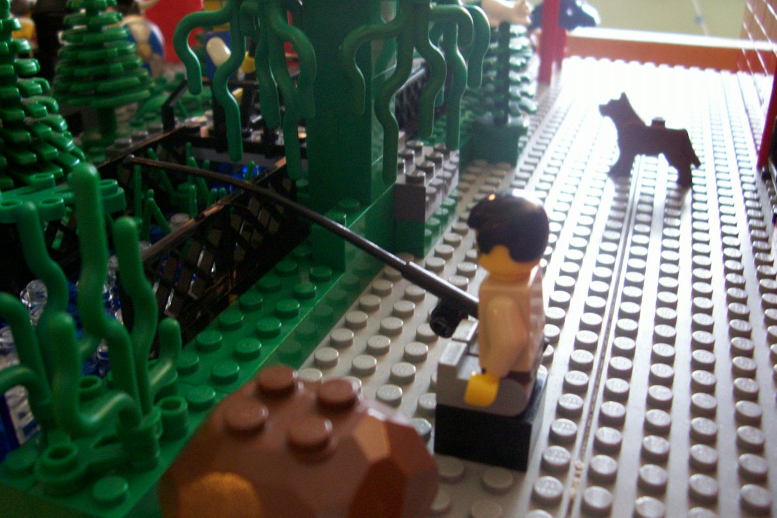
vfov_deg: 36.9
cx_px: 391
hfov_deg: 53.1
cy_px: 272
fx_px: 777
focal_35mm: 36
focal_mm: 5.6
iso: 160
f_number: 2.7
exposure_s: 1/11.8
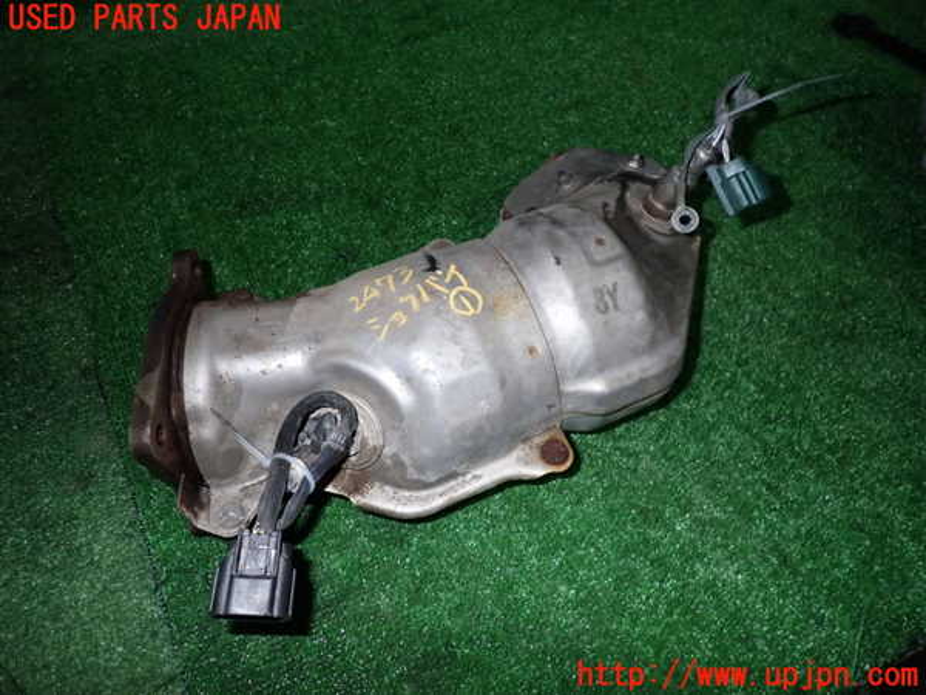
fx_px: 669
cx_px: 463
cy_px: 348
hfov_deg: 69.4
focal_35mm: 25
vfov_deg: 54.9
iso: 250
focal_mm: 4.5
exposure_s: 1/30
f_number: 5.6
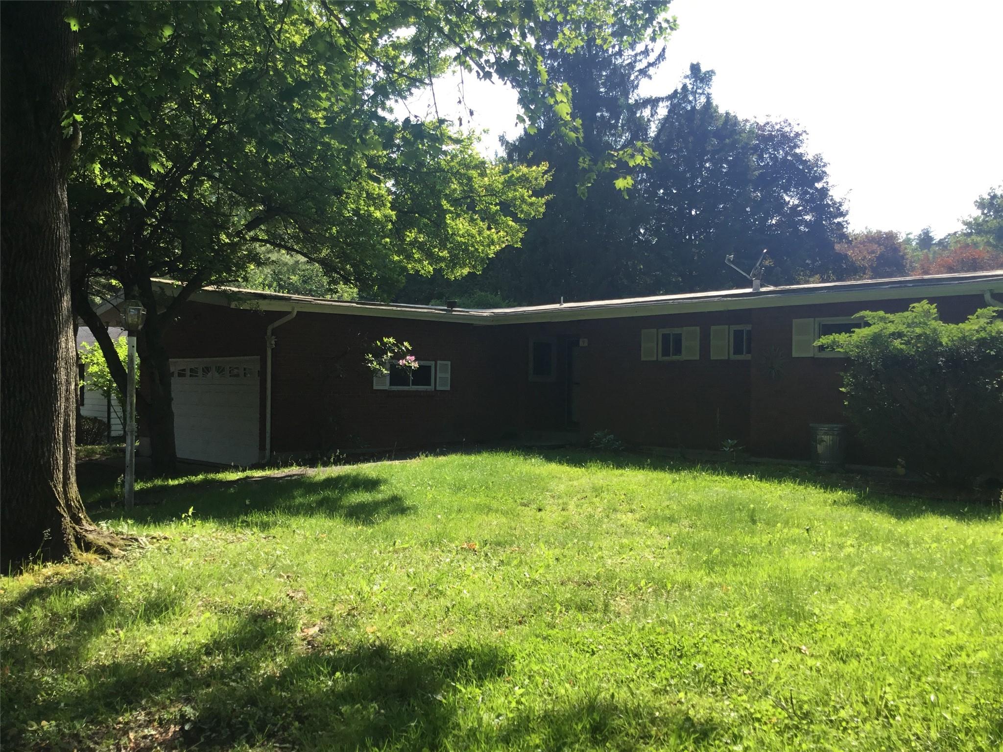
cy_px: 376
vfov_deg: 45.4
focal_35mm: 31
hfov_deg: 58.4
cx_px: 502
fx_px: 898
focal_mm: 3.3
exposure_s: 1/473
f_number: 2.4
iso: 25
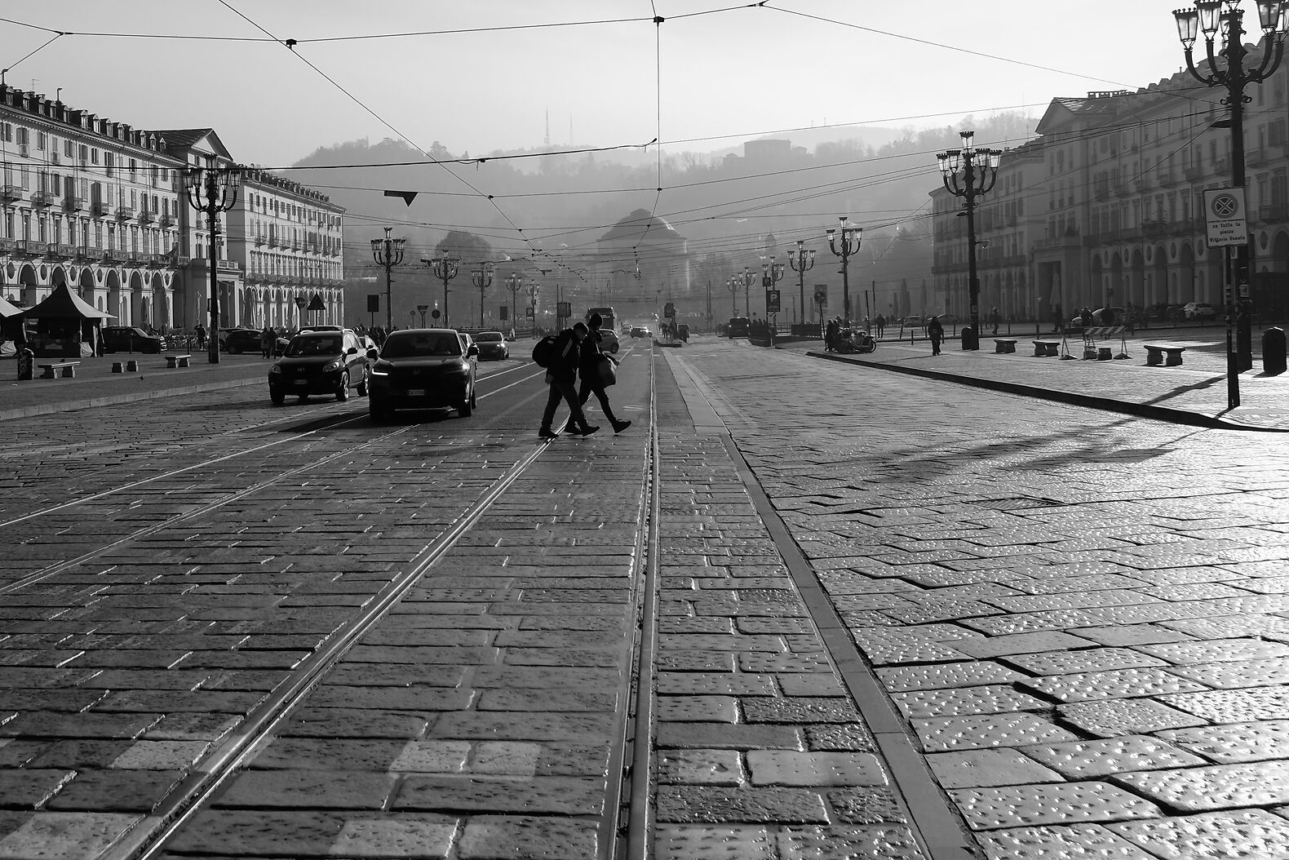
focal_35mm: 41
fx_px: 1468
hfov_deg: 47.1
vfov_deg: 32.5
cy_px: 313
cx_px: 509
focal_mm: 18
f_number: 5
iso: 200
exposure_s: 1/2000
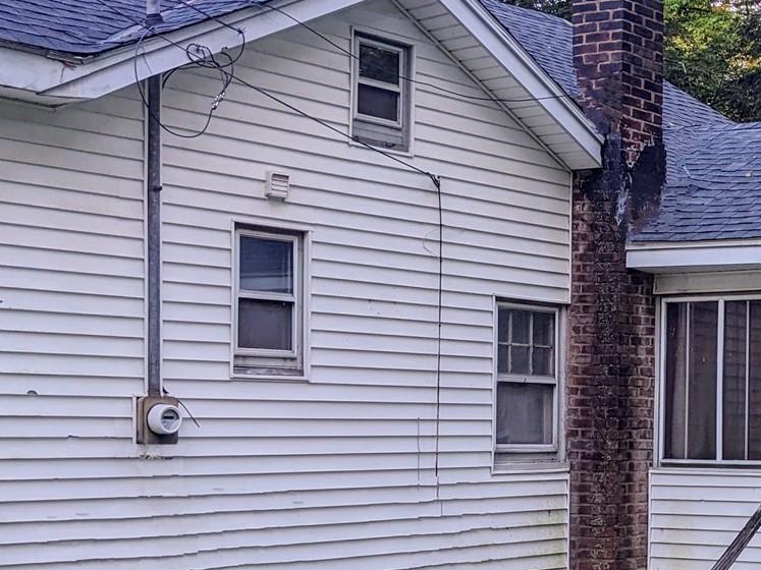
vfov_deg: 19.8
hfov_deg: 23.8
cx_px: 929
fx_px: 1627
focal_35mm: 74
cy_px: 393
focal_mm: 4.38
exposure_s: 1/180
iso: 42
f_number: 1.73
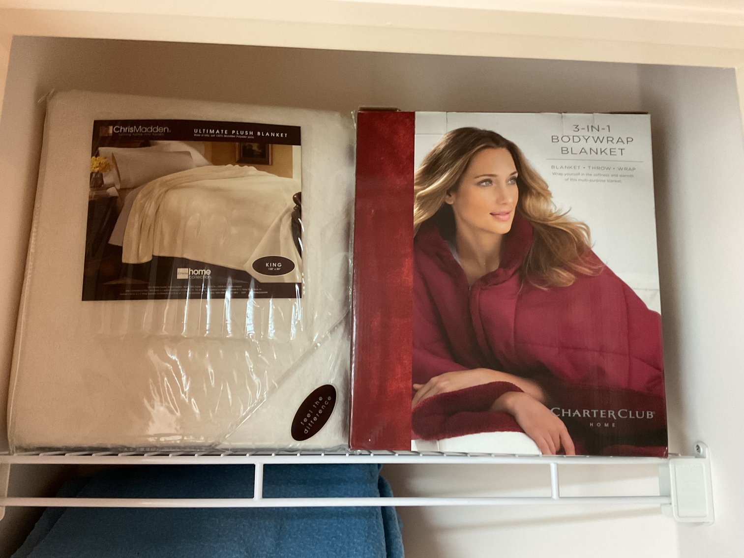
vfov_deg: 48.2
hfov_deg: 61.7
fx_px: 623
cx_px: 372
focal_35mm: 29
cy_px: 279
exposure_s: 1/40
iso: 320
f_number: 1.8
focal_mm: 3
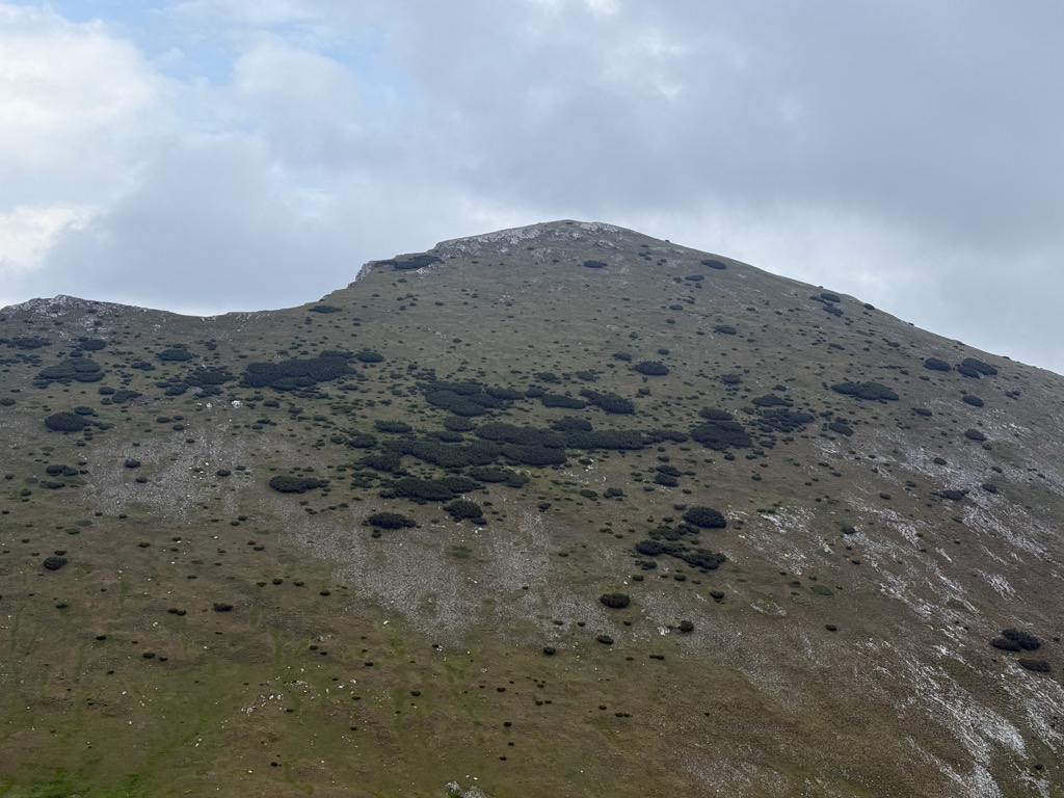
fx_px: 1475
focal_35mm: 48
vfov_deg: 30.3
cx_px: 532
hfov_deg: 39.7
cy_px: 399
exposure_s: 1/3226
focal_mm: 6.76
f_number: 1.78
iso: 80
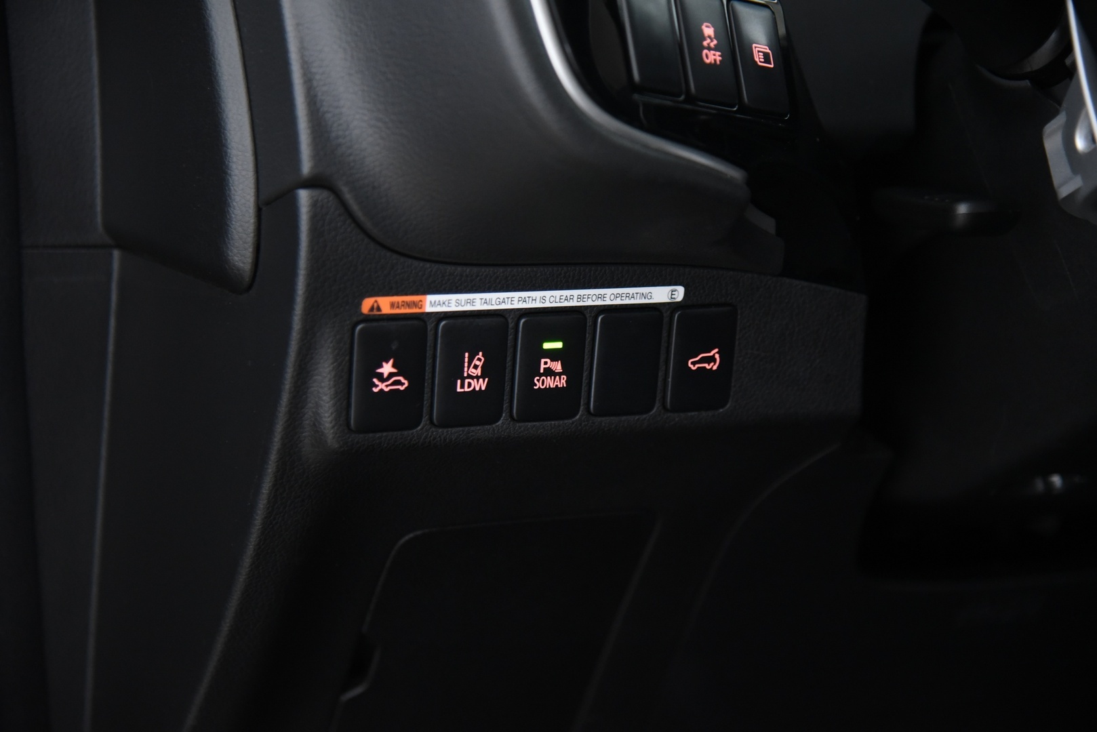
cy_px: 366
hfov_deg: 23.6
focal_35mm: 86
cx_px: 548
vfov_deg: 15.9
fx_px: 2621
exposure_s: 1/20
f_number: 4
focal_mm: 86
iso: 4000
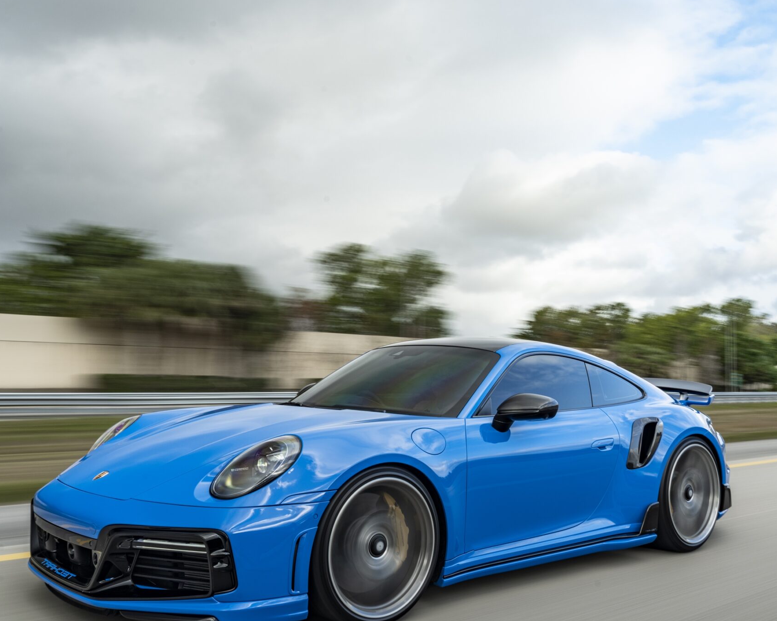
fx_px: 782
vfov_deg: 43.1
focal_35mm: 34
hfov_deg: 52.8
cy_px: 374
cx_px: 389
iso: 80
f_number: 18
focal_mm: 24
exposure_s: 1/13
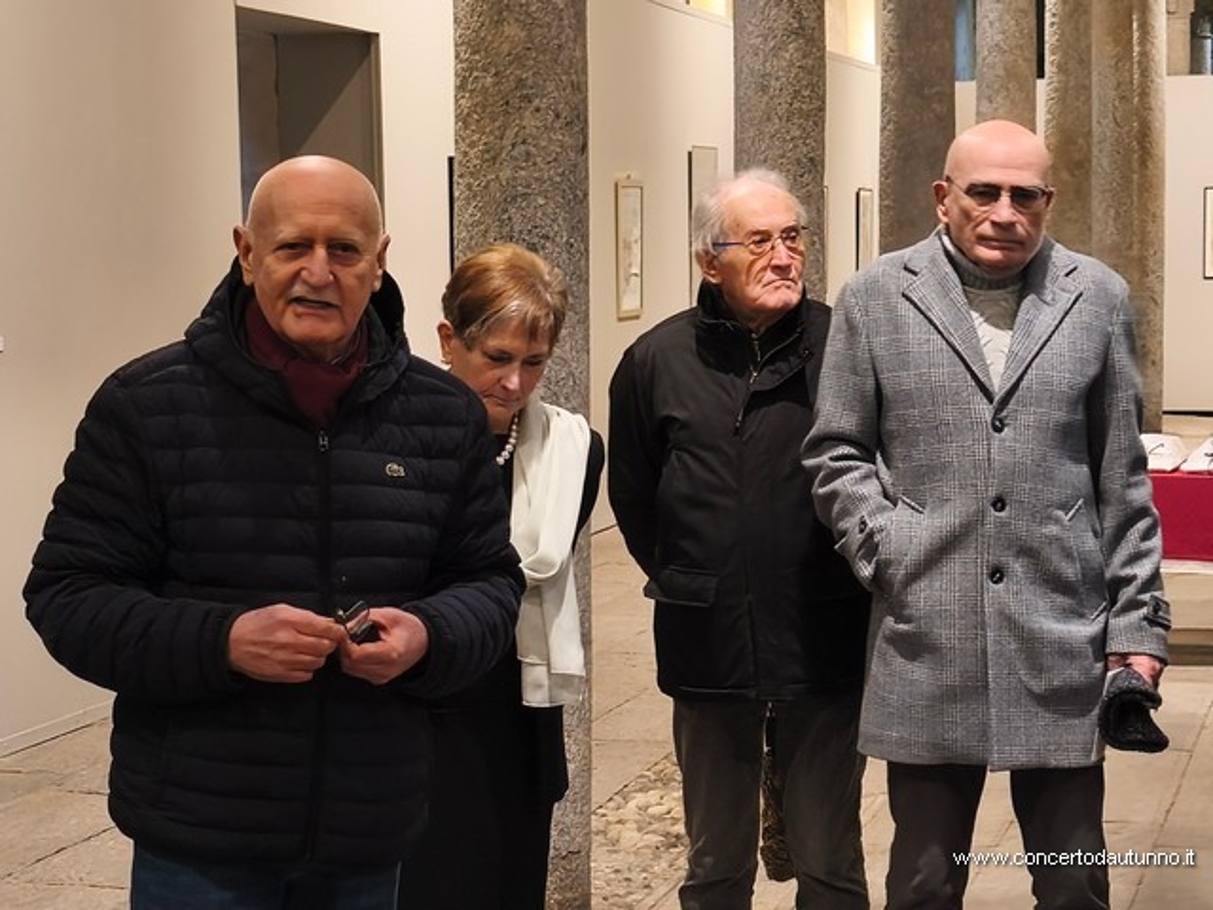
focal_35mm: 85
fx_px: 2979
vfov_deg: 17.4
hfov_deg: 23.0
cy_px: 455
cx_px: 606
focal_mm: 6.18
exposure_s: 1/50
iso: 640
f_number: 1.65
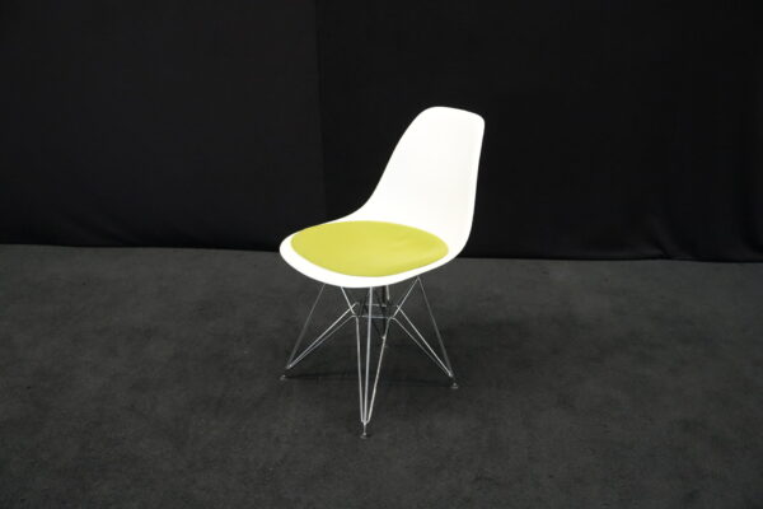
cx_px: 382
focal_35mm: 36
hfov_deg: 53.1
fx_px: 763
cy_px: 254
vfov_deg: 36.9
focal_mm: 36
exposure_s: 1/160
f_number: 4
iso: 8000
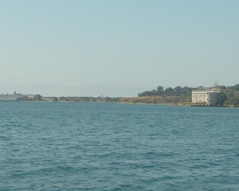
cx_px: 94
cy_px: 39
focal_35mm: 96
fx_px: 679
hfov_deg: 19.9
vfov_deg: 15.9
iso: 80
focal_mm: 5.8
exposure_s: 1/500
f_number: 7.1
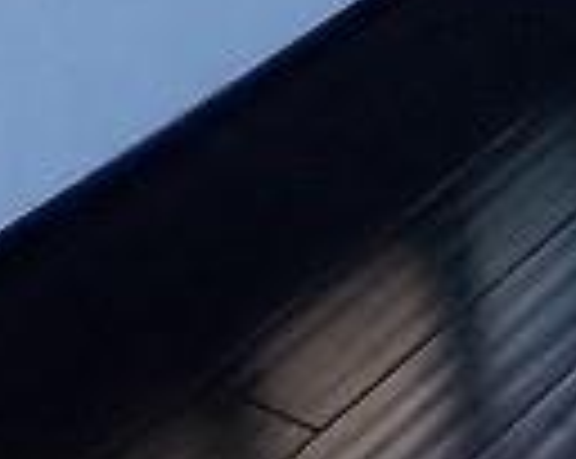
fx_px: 3762
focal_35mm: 221
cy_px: -1184
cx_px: 490
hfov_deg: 8.7
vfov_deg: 6.1
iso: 32
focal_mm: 4.15
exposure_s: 1/30
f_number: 2.2
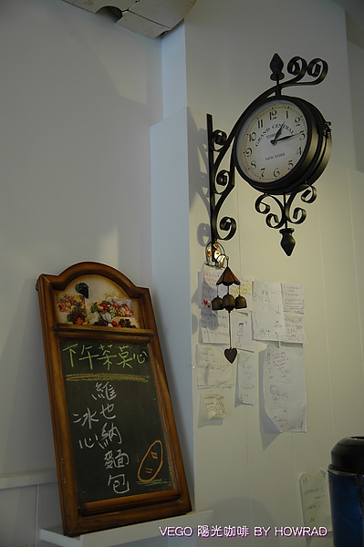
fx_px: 592
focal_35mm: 39
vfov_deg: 49.6
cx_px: 182
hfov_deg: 34.2
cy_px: 274
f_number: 2.8
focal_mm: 26
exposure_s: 1/30
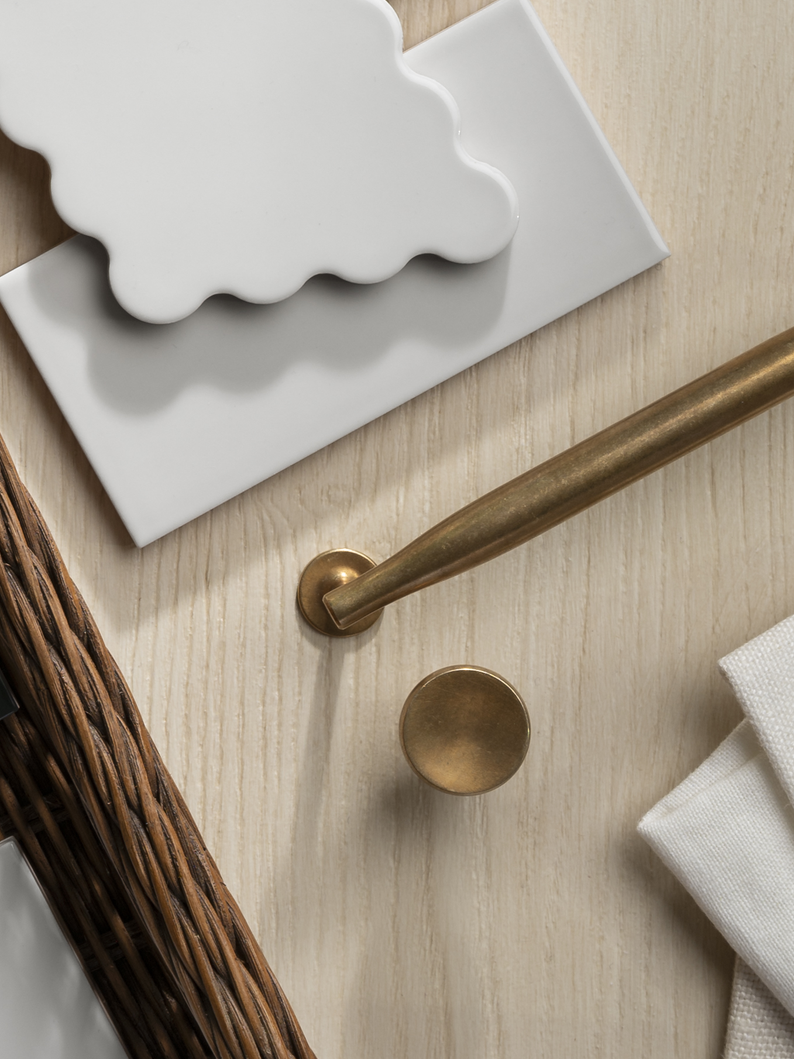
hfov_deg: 8.7
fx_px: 5109
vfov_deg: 11.8
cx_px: -341
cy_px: 161
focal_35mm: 167
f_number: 9
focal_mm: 52
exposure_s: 1/125
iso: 100
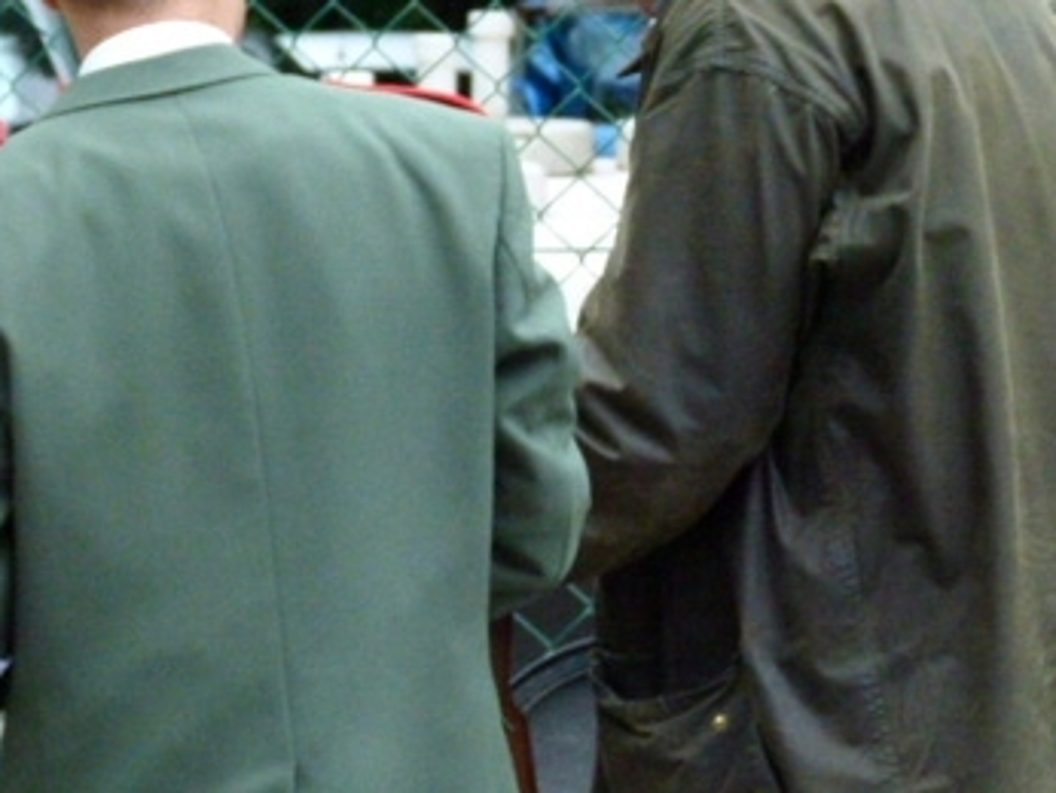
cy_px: 256
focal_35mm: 239
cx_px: 497
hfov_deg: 8.3
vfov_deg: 6.2
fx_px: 7296
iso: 640
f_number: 3.6
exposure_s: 1/320
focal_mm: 24.9
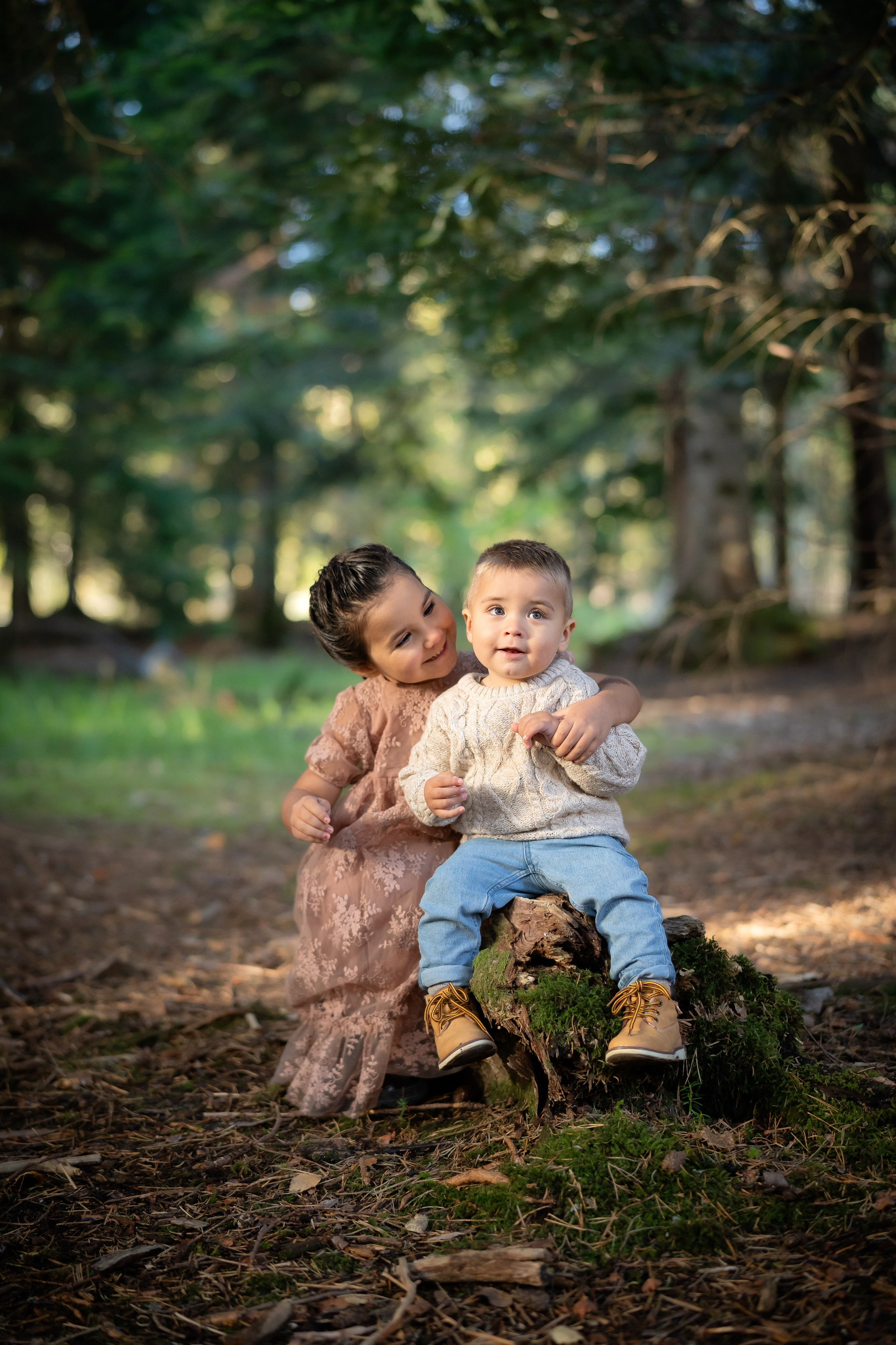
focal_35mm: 50
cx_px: 448
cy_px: 672
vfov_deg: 39.6
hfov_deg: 27.0
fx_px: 1867
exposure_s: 1/640
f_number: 1.6
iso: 1250
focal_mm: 50
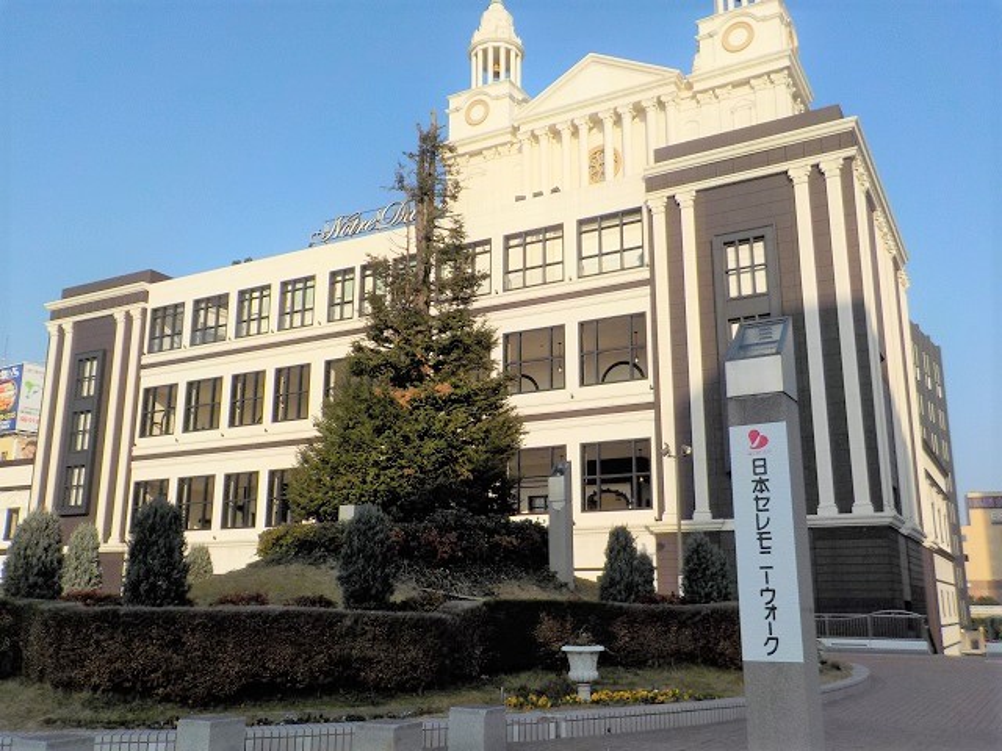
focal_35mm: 30
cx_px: 501
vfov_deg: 46.8
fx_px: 868
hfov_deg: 60.0
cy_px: 376
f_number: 3.3
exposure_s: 1/1600
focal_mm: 4.1
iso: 125
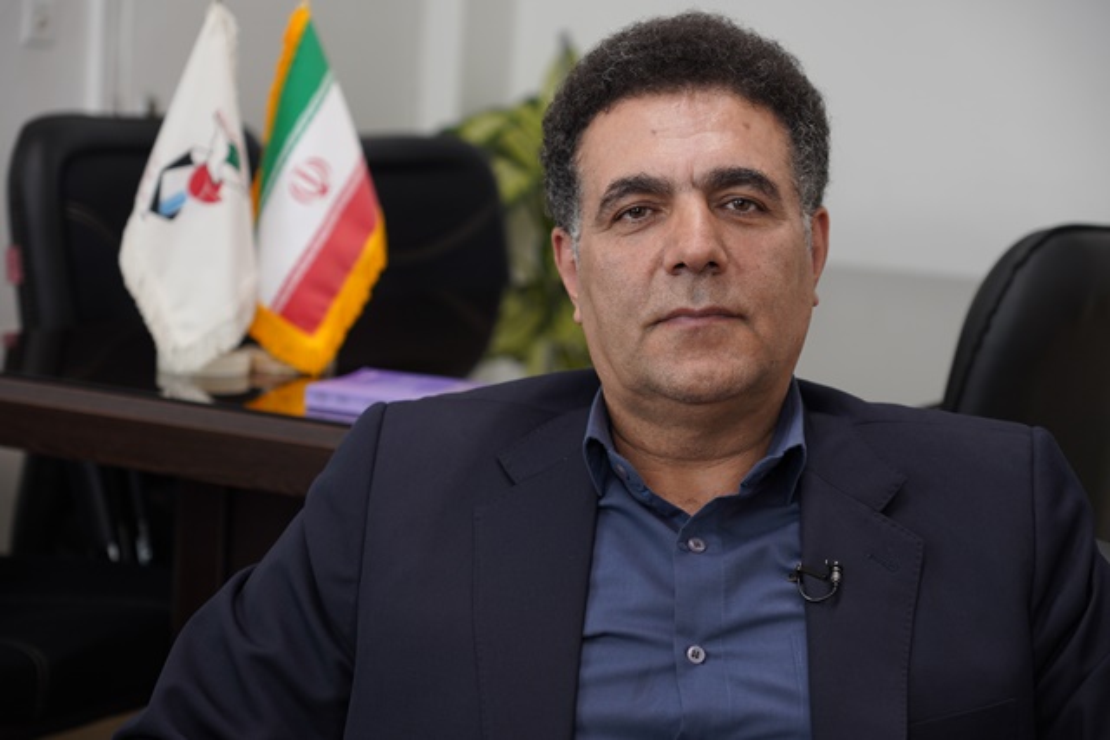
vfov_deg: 18.0
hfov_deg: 26.6
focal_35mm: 76
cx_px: 555
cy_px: 370
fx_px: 2344
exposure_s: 1/50
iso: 200
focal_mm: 51
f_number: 2.8
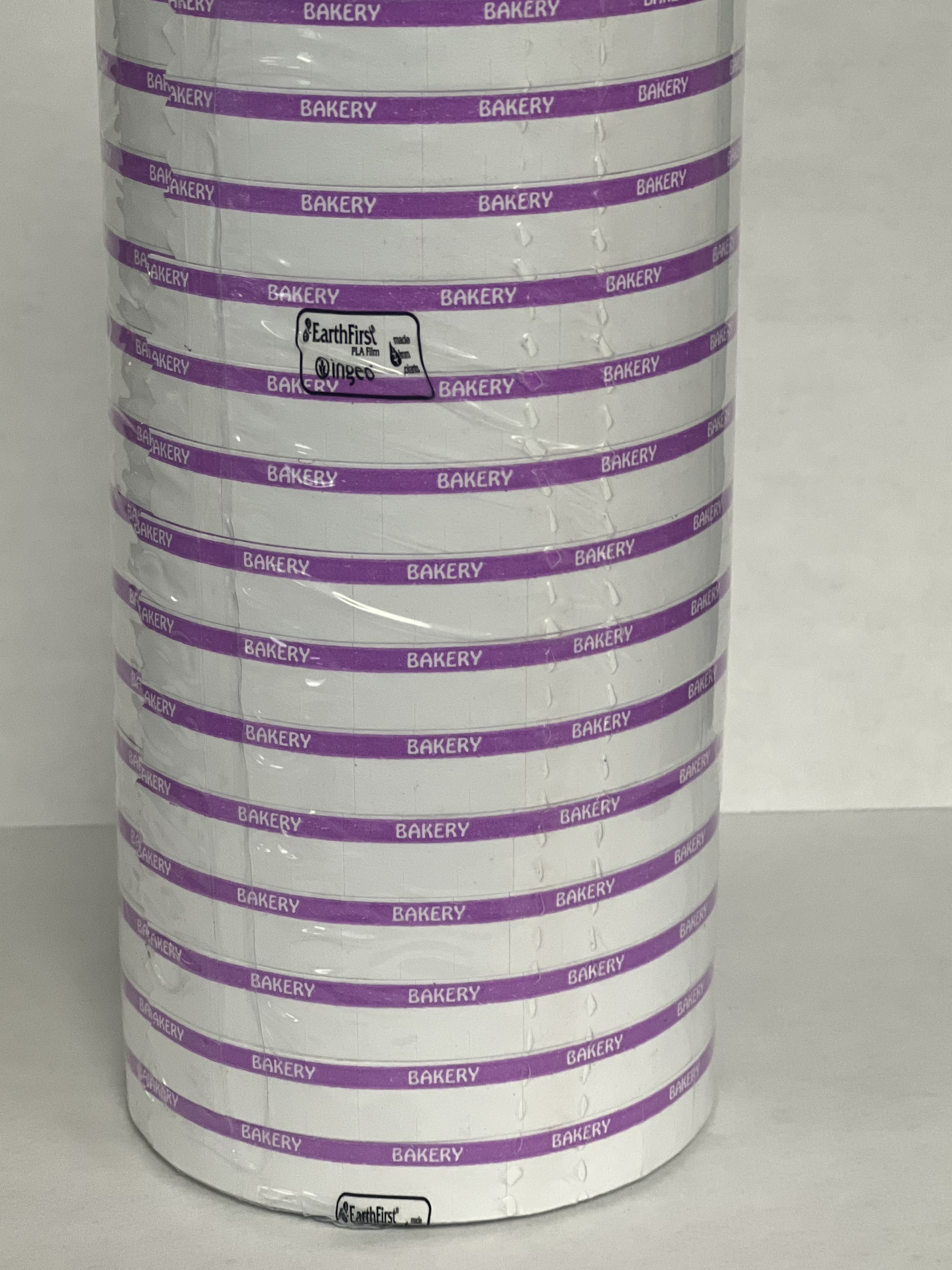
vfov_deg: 20.6
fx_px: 3484
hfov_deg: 15.6
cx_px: 407
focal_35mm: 95
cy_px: 604
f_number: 2.8
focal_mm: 9
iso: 125
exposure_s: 1/40
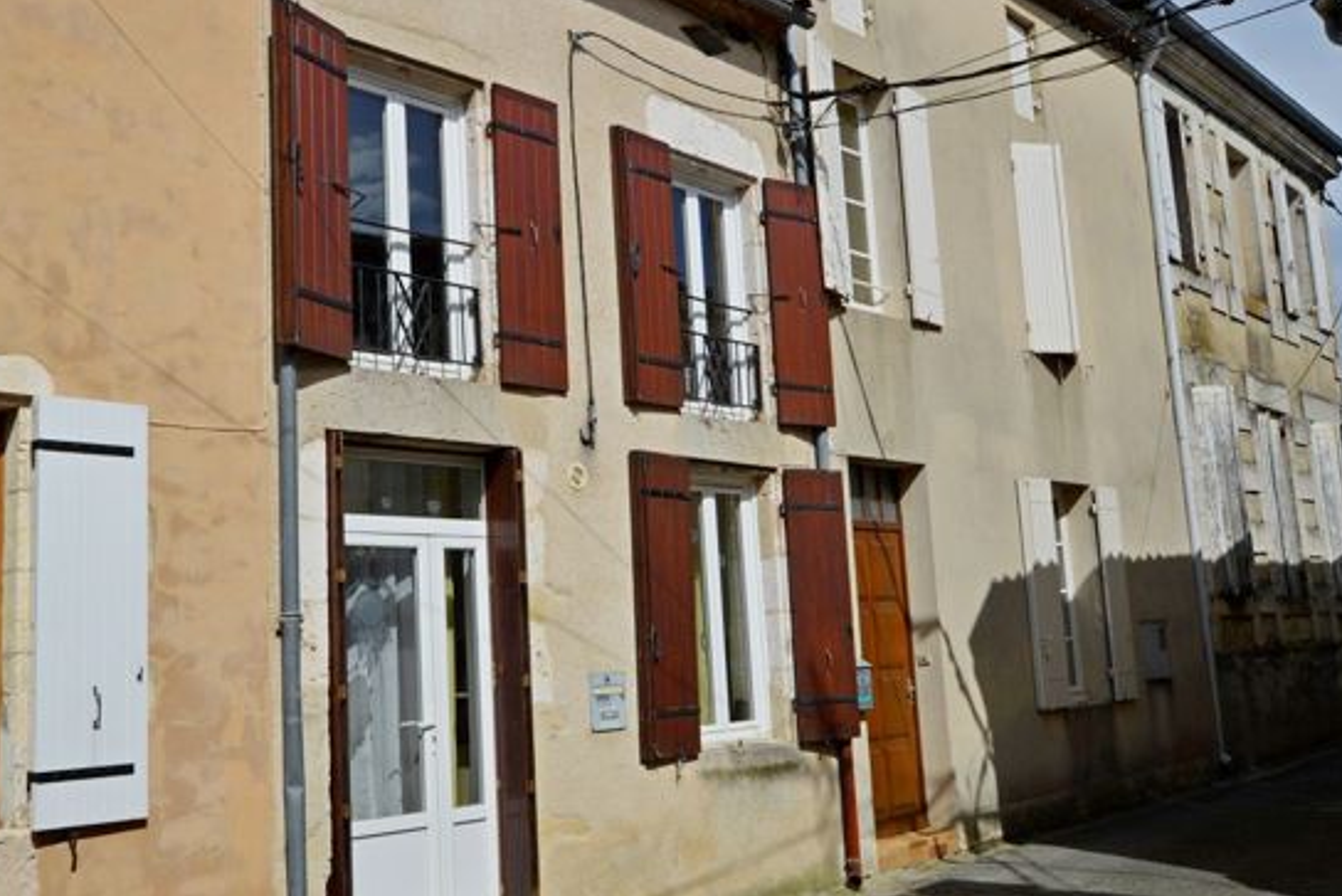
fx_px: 1305
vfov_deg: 37.9
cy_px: 452
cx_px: 482
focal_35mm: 35
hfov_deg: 53.7
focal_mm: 18
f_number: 10
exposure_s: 1/400
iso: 100
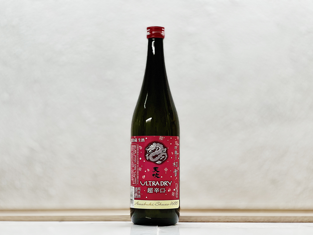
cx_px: 157
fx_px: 705
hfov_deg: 25.0
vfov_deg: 18.9
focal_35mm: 78
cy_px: 118
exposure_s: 1/100
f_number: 2.8
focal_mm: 9
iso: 125
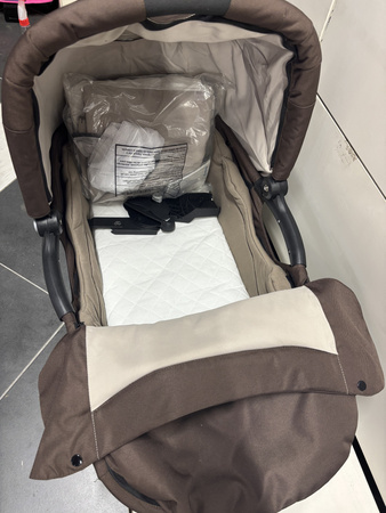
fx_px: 386
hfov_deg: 53.1
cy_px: 256
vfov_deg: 67.3
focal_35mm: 26
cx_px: 193
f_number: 1.6
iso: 125
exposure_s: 1/50
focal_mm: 5.96
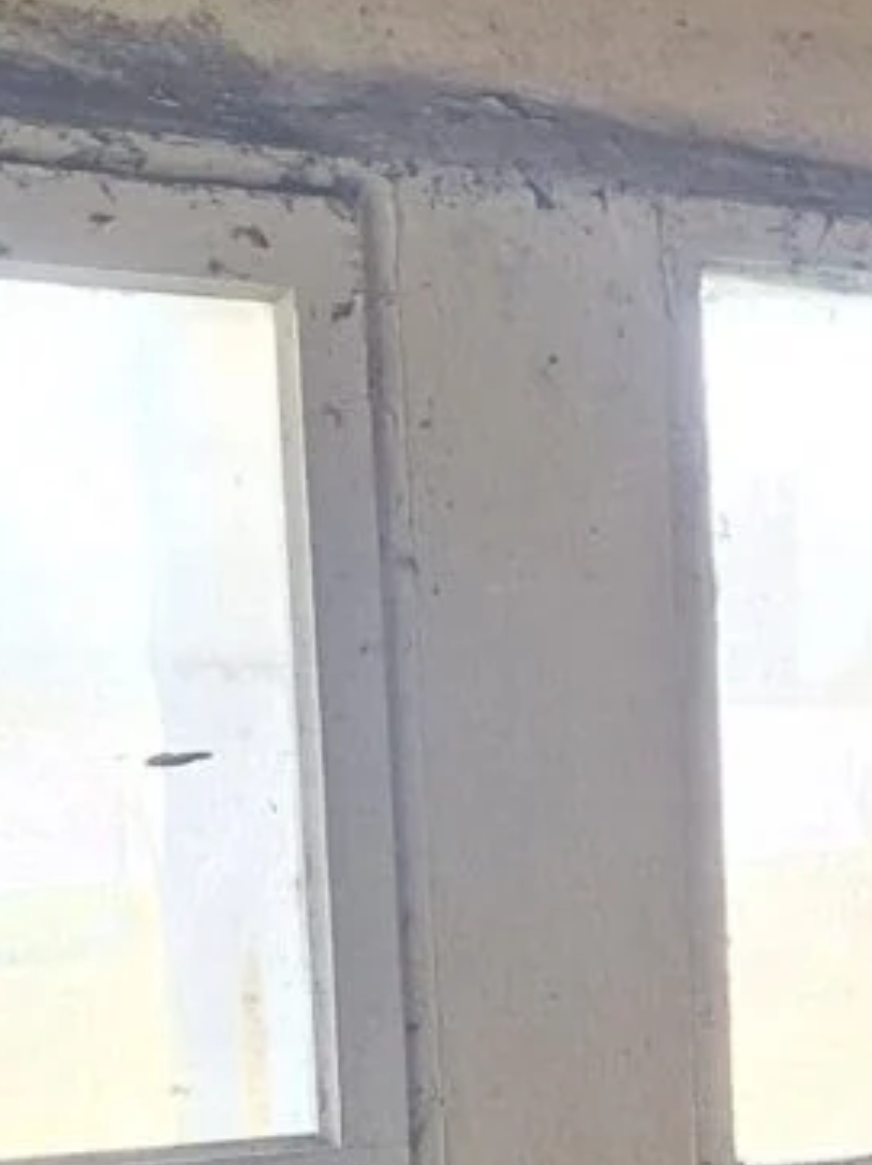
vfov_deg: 15.6
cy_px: 1342
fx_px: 4103
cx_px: 1873
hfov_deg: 10.8
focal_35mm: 122
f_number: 1.8
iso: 80
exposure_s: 1/100
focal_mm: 5.54
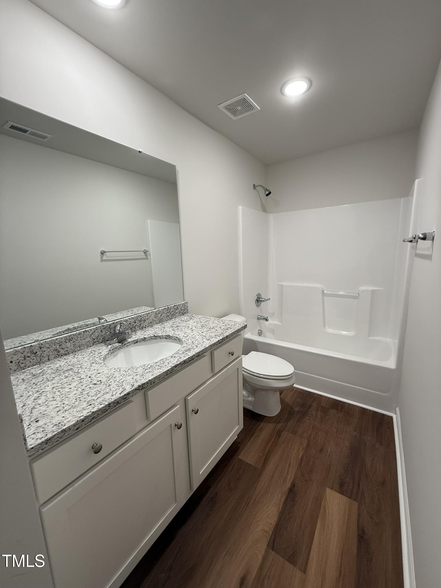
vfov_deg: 102.1
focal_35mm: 14
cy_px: 294
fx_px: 238
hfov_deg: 85.7
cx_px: 220
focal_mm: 2.22
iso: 160
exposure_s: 1/120
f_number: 2.2
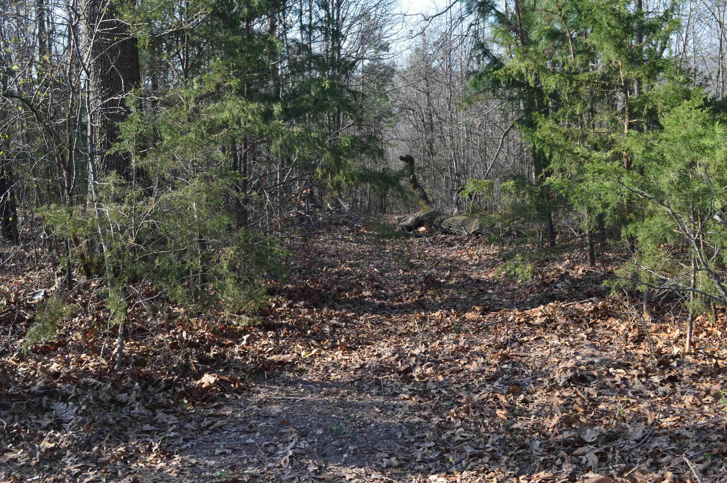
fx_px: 847
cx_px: 364
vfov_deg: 31.8
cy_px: 242
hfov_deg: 46.4
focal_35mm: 42
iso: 400
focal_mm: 28
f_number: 9
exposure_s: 1/160
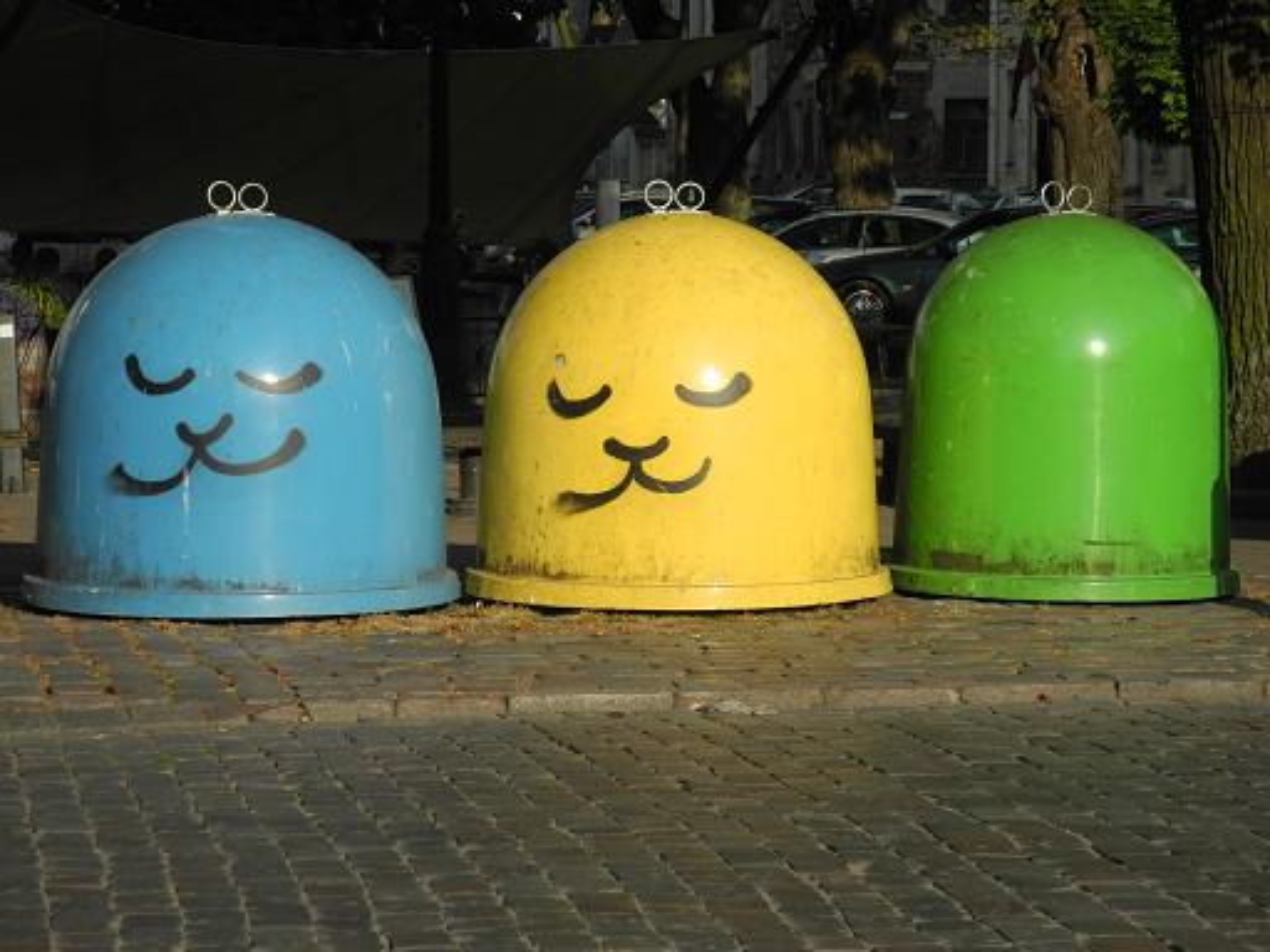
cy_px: 476
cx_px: 635
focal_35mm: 173
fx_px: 6347
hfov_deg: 11.4
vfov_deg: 8.6
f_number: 5.6
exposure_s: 1/640
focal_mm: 37
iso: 100
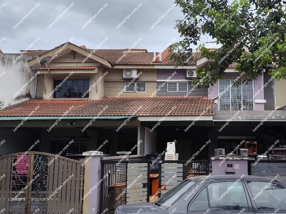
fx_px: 289
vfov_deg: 40.6
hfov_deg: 51.6
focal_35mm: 35
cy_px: 93
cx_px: 192
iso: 50
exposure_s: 1/1360
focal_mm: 6.14
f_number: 1.65
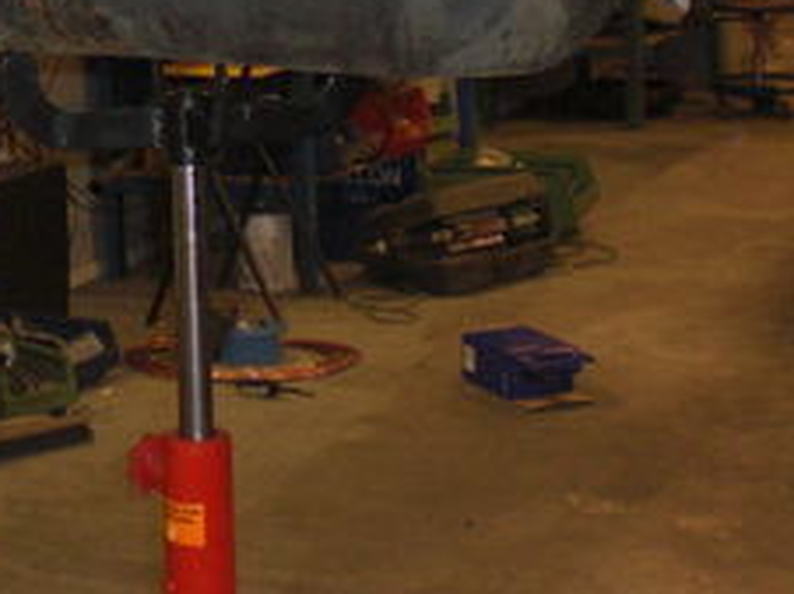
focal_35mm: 102
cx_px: 123
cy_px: -134
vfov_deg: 14.0
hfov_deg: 19.0
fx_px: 2337
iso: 200
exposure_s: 1/60
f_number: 3.1
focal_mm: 6.3
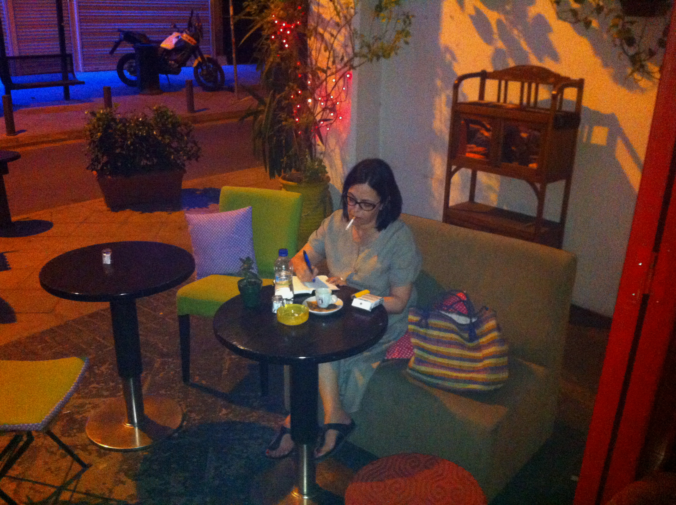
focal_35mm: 35
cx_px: 338
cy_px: 252
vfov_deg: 40.6
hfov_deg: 52.7
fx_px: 682
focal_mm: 3.85
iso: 1000
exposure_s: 1/15
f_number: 2.8
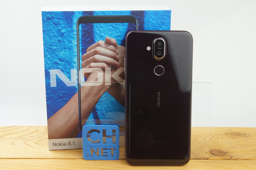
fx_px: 299
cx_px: 128
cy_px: 85
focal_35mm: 42
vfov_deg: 31.9
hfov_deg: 46.4
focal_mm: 28
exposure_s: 1/2.5
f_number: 11
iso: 100
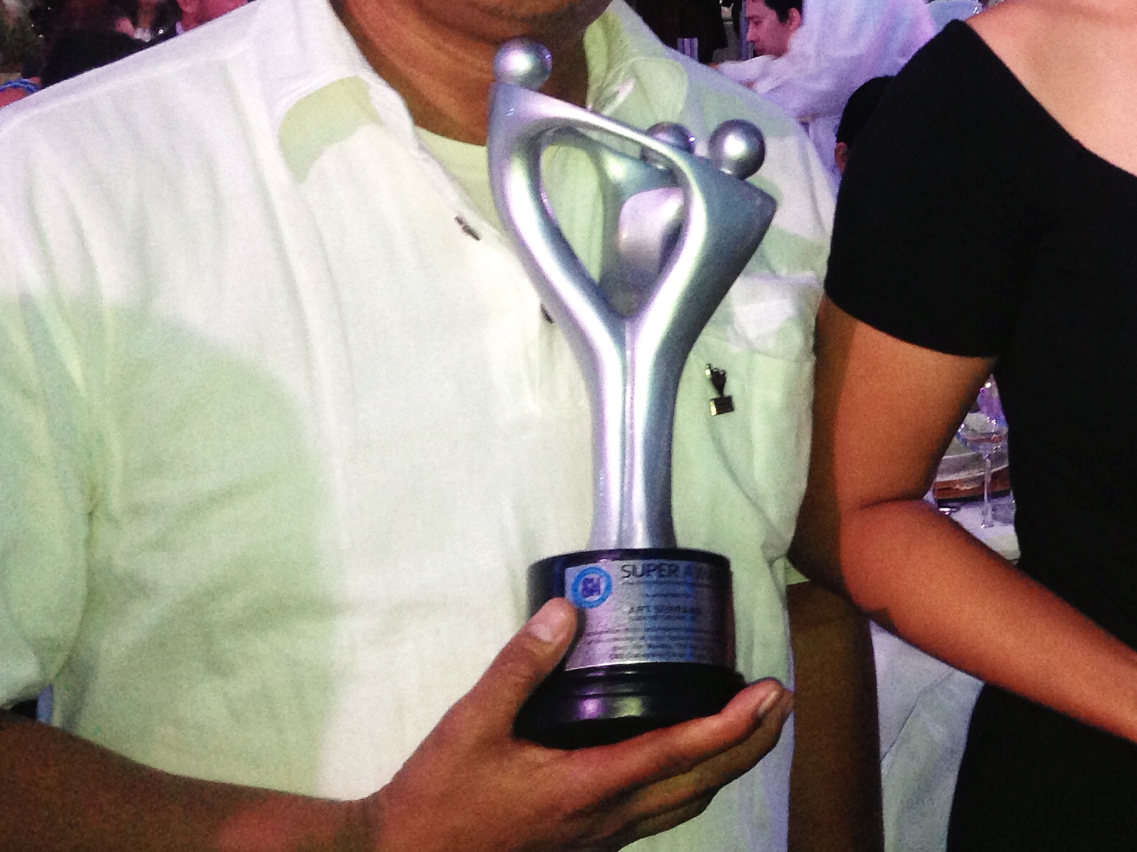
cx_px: 1154
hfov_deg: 26.9
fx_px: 2234
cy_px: 262
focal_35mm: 68
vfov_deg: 21.5
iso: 160
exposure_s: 1/20
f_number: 2.4
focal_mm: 4.12
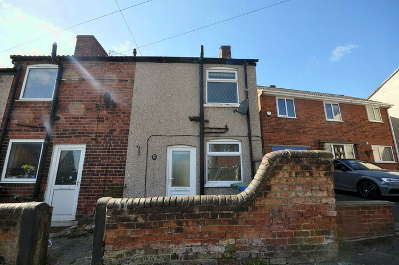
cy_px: 132
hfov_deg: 100.5
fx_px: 166
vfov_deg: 77.2
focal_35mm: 15
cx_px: 200
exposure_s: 1/250
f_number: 10
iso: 400
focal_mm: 10
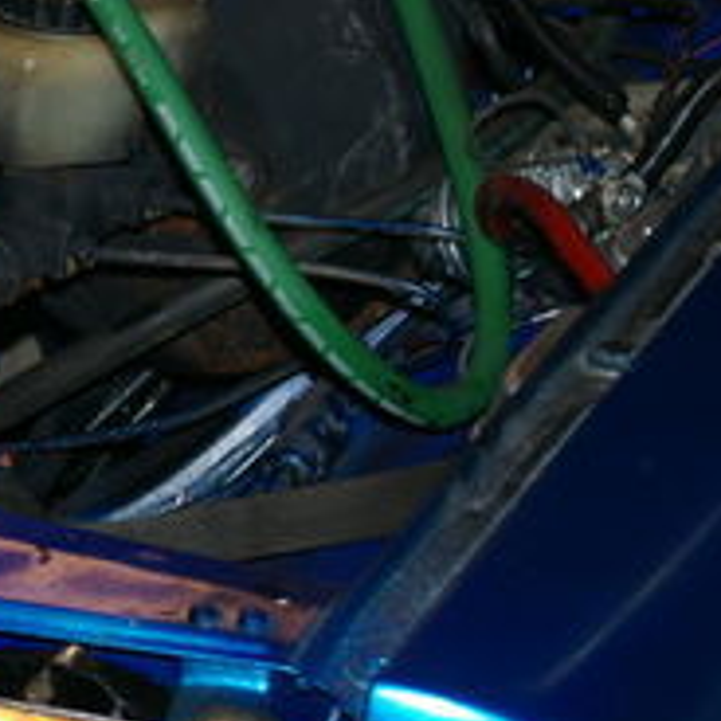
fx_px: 5703
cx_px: -498
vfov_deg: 7.2
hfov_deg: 7.1
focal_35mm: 242
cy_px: 141
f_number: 5.6
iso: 200
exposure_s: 1/60
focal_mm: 55
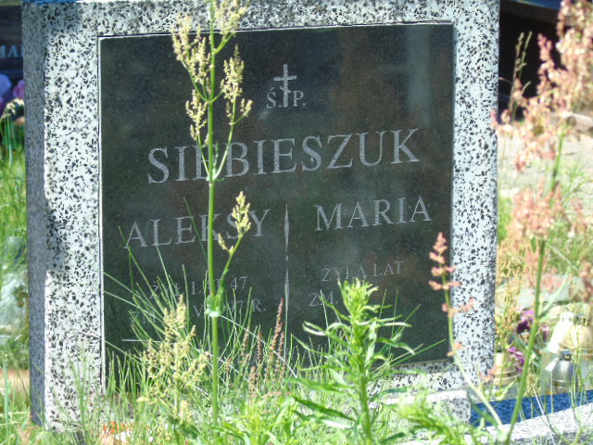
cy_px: 222
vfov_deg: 9.2
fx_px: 2775
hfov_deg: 12.2
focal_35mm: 162
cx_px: 296
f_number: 4.9
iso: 100
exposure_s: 1/125
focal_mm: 29
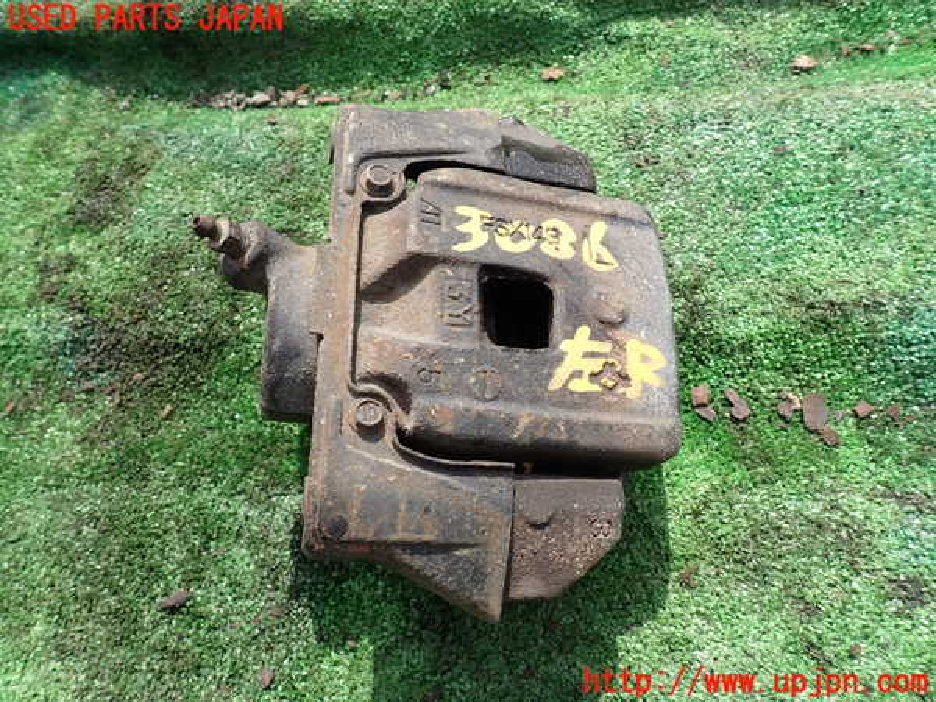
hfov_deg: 69.4
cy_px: 351
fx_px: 676
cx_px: 468
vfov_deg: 54.9
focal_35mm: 25
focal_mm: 4.5
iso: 100
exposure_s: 1/640
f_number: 2.8
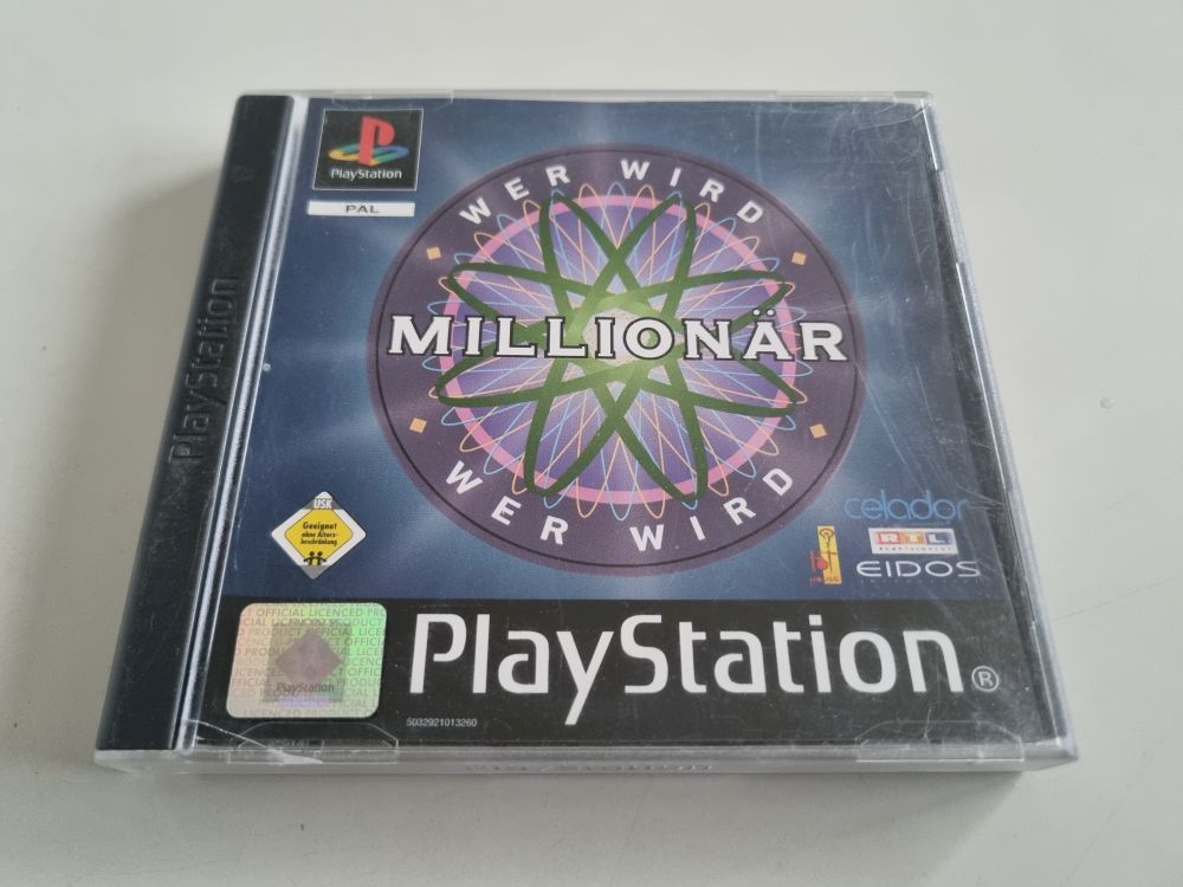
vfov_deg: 53.1
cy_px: 444
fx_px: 889
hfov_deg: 67.3
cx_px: 592
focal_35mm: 26
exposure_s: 1/33
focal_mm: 5.4
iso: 640
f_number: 1.8
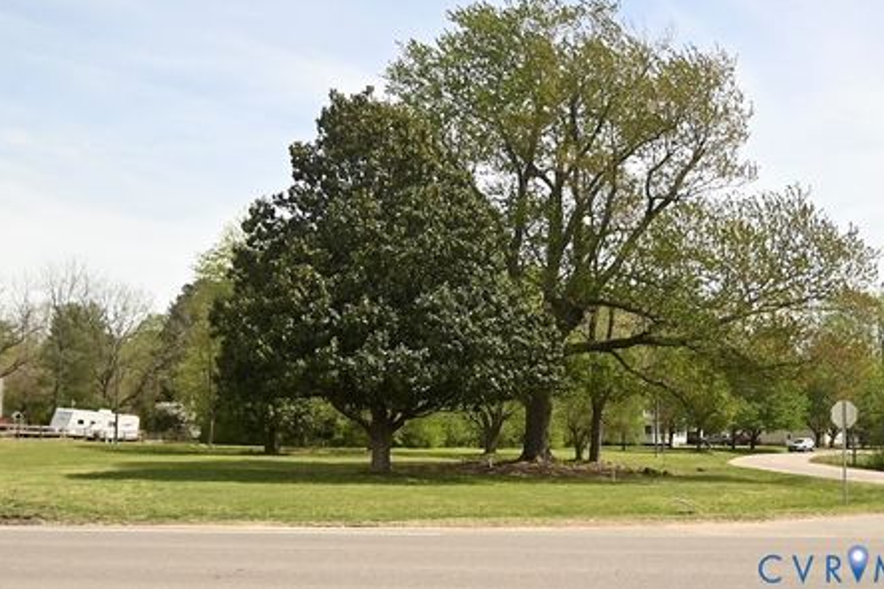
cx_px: 460
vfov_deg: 47.9
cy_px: 264
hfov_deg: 67.4
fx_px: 663
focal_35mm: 27
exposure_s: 1/2500
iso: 160
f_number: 22
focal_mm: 16
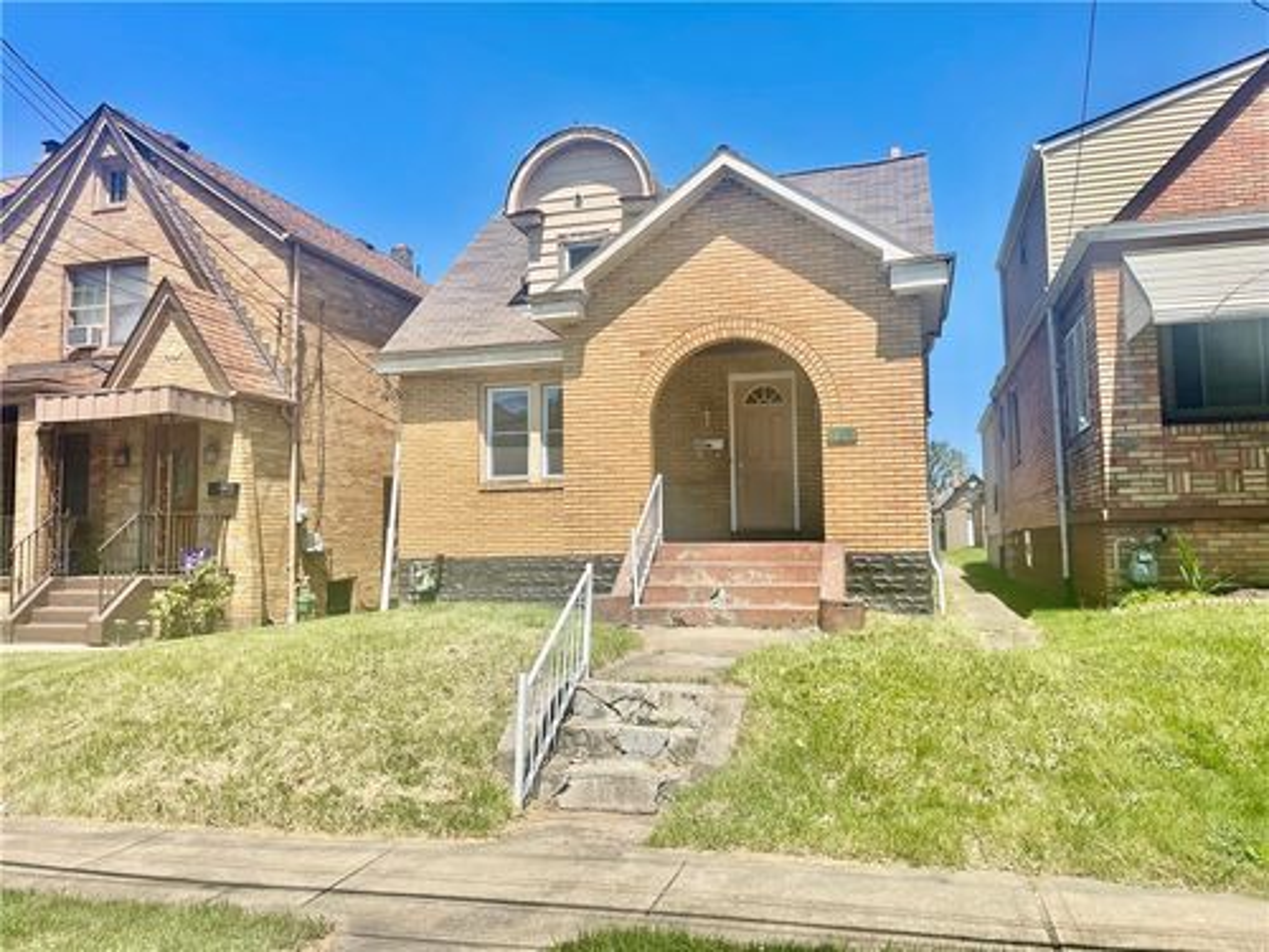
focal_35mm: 26
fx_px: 953
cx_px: 634
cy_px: 476
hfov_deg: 67.3
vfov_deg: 53.1
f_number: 1.6
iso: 32
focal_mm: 4.2
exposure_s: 1/3205
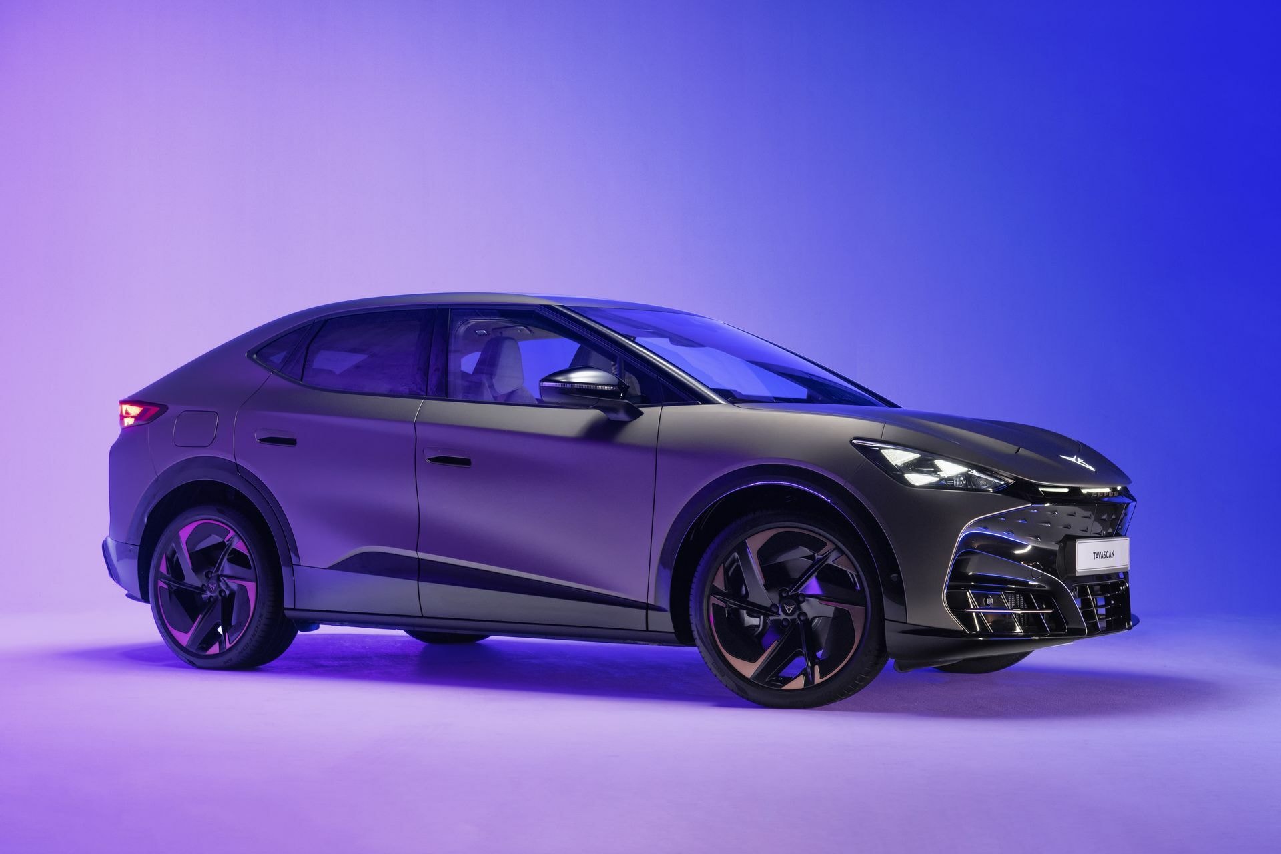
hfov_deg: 33.4
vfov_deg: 22.6
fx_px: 2135
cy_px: 427
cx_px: 640
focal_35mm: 60
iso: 800
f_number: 8
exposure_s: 1/5
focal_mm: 60
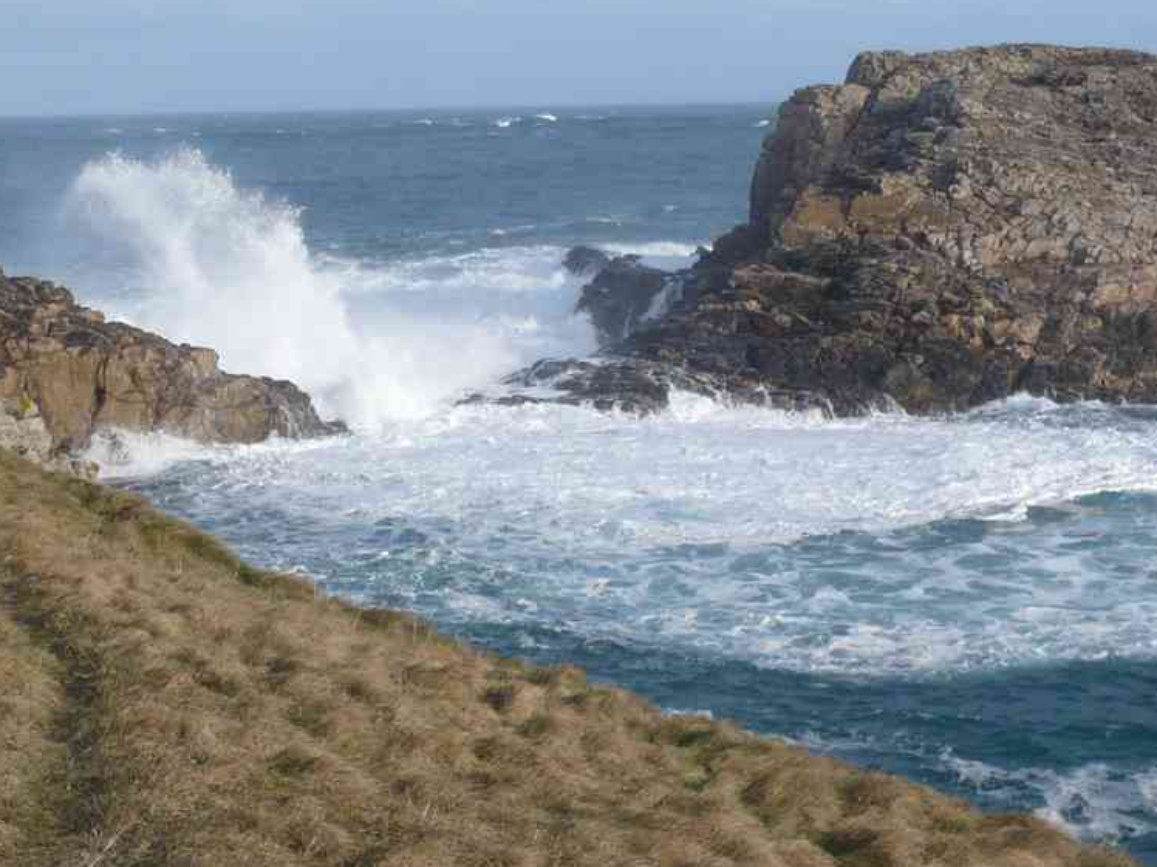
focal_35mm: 89
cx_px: 506
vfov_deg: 16.6
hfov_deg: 22.0
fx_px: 2975
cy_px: 357
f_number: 10
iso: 100
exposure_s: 1/125
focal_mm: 8.3
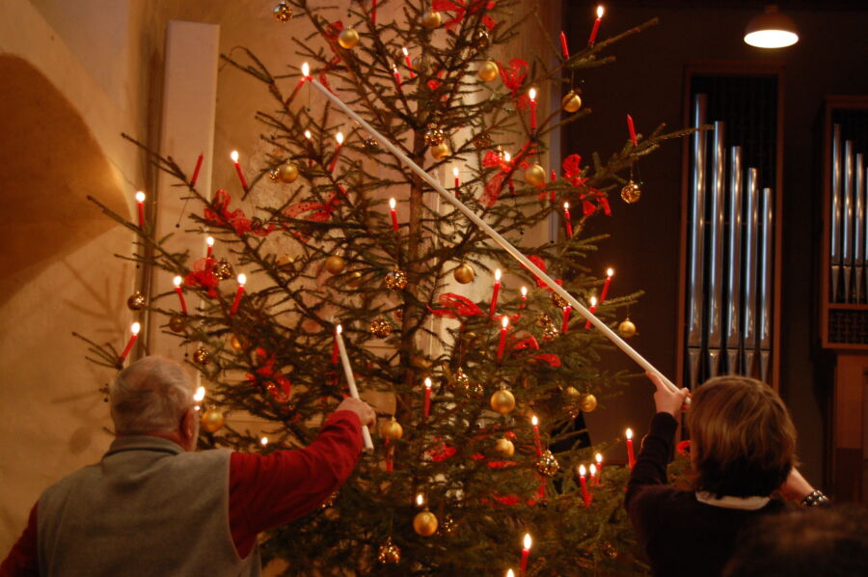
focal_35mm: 63
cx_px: 434
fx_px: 1517
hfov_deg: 31.9
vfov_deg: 21.5
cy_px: 288
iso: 800
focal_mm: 42
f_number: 5.3
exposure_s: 1/10
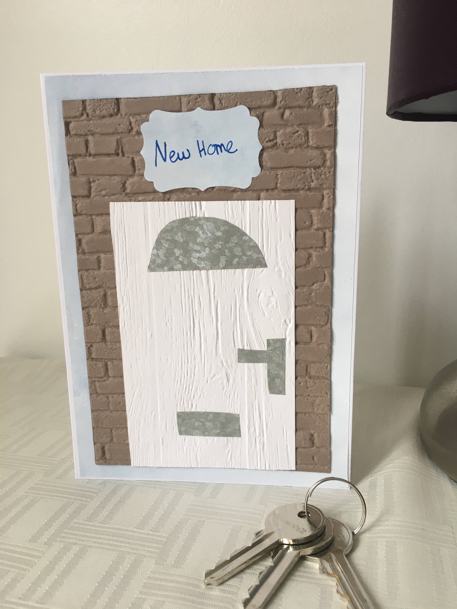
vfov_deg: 61.7
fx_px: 510
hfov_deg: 48.2
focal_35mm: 29
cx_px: 228
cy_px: 304
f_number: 2.2
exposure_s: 1/33
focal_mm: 4.15
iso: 64
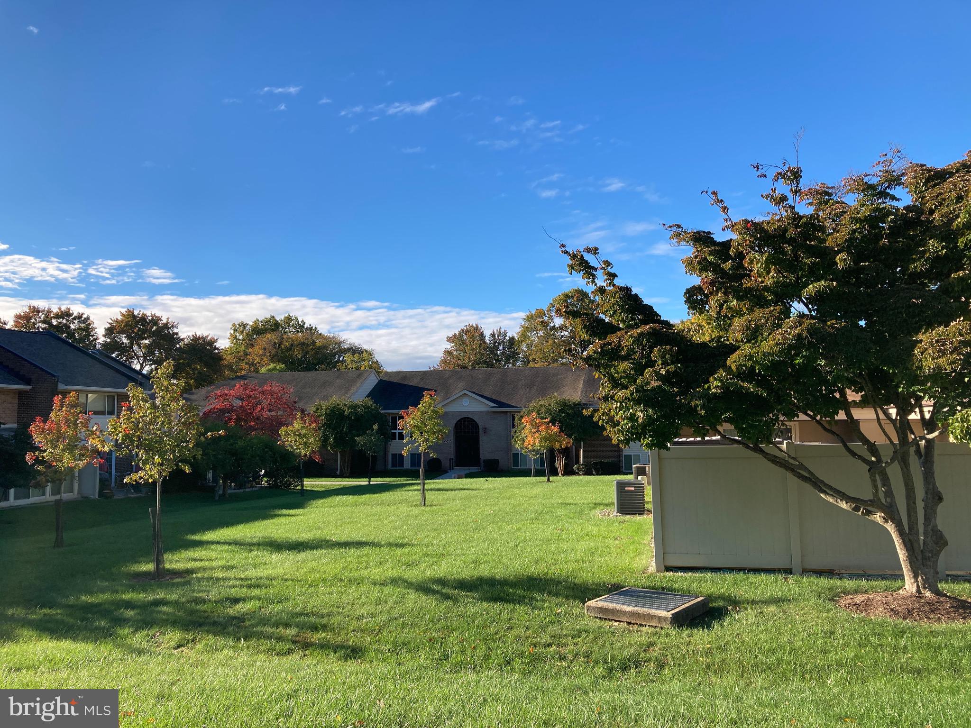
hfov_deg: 63.4
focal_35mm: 28
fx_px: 785
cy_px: 364
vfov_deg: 49.7
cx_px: 486
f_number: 1.8
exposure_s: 1/1279
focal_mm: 3.99
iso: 20
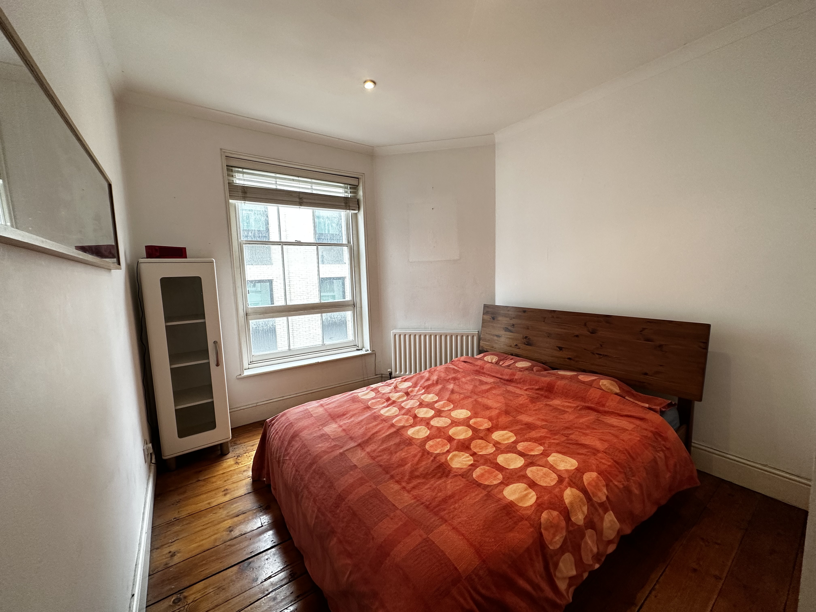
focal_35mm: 14
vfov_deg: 85.7
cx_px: 408
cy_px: 306
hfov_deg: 102.1
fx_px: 330
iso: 160
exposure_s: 1/100
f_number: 2.2
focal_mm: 2.22
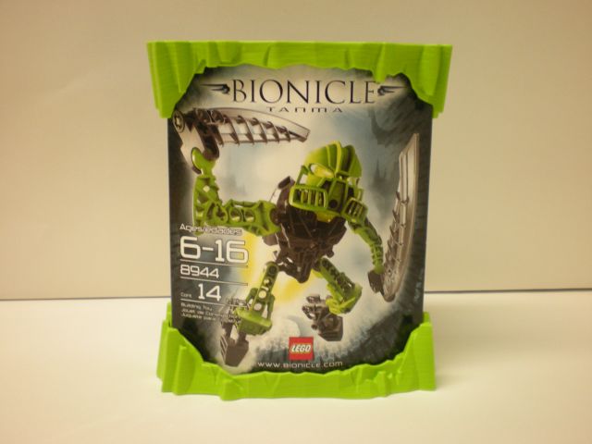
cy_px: 222
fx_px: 752
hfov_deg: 42.9
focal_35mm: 44
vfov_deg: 32.9
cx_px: 296
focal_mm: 7.4
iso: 200
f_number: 3.5
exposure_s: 1/30
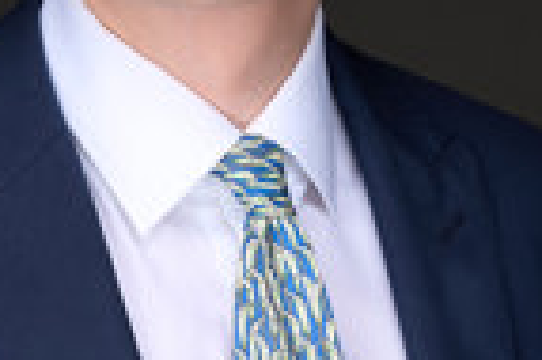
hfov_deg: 6.4
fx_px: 4827
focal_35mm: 321
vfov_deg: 4.3
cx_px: 178
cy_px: 0
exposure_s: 1/400
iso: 100
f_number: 8
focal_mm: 85
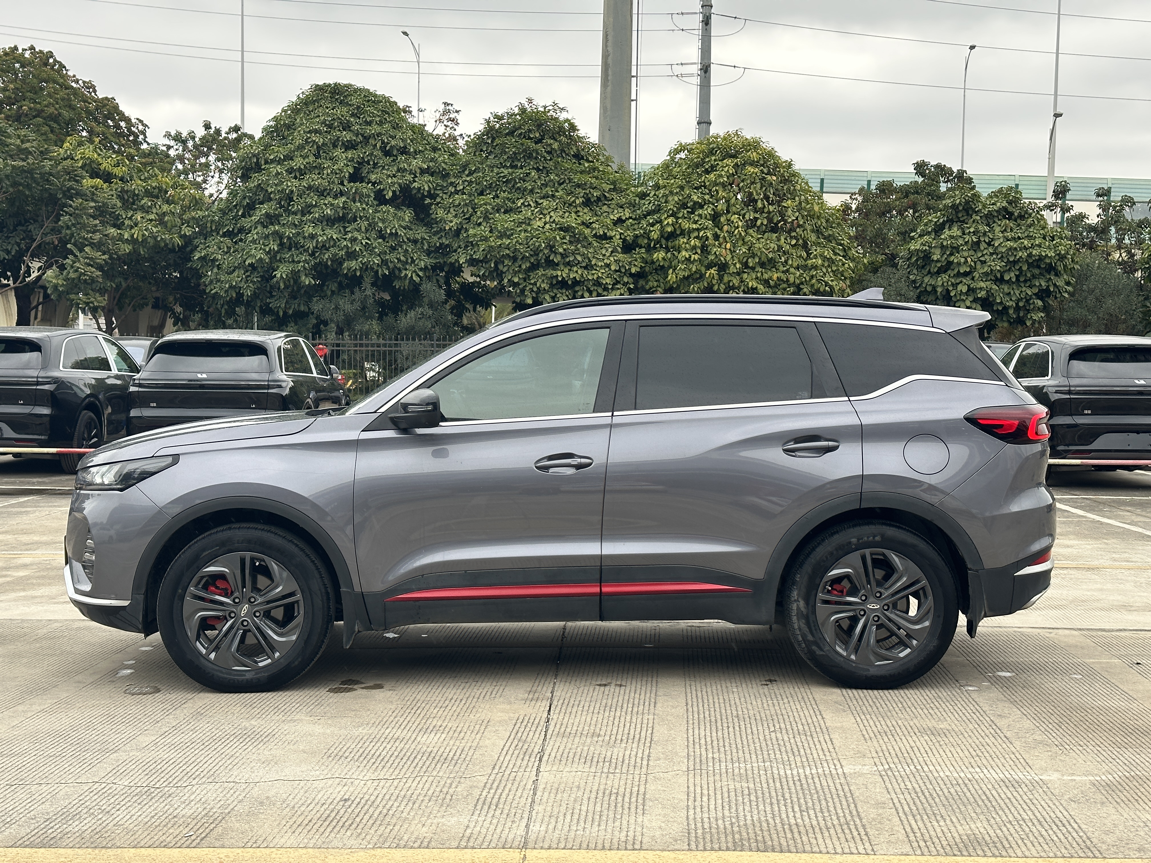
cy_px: 432
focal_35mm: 48
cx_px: 576
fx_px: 1596
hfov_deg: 39.7
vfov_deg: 30.3
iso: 64
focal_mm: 6.86
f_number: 1.78
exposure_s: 1/389
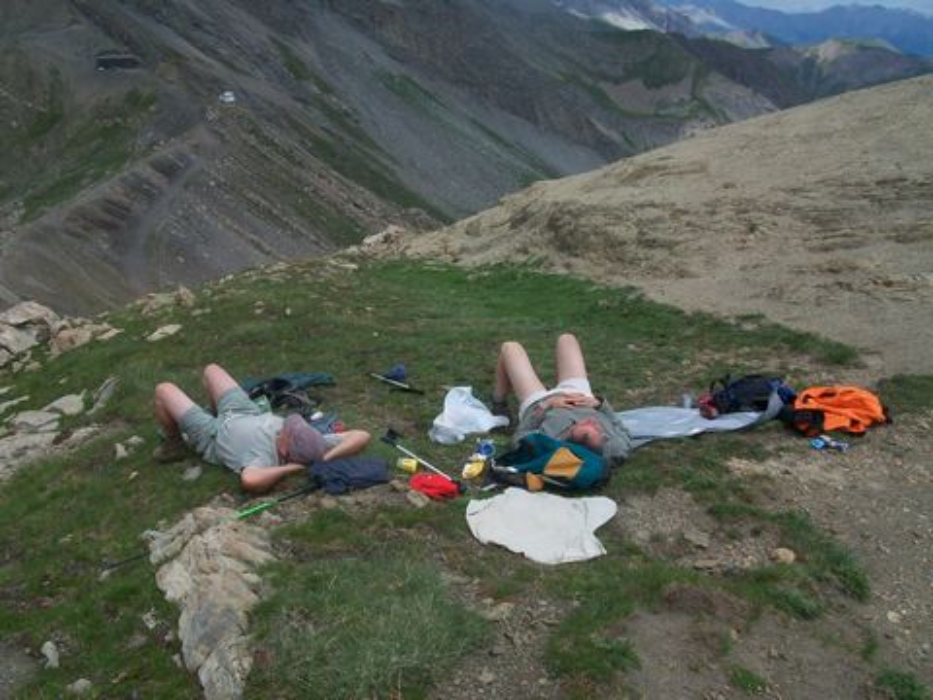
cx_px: 466
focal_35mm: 34
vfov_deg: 41.8
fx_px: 916
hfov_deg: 54.0
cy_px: 350
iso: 80
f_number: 5.5
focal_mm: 5.7
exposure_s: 1/640
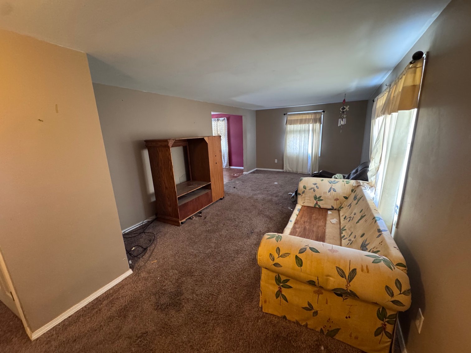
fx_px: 191
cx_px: 236
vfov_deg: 85.7
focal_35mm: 14
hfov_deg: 102.1
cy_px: 176
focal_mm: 2.22
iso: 640
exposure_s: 1/60
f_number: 2.2
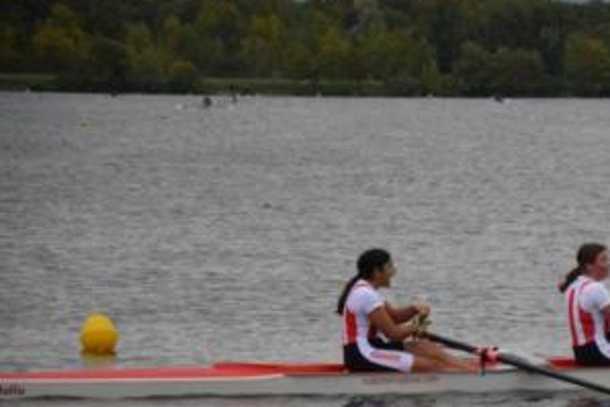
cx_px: 506
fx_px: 4473
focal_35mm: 264
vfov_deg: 5.2
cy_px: 324
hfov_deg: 7.8
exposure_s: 1/500
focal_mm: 105
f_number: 5.6
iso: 400
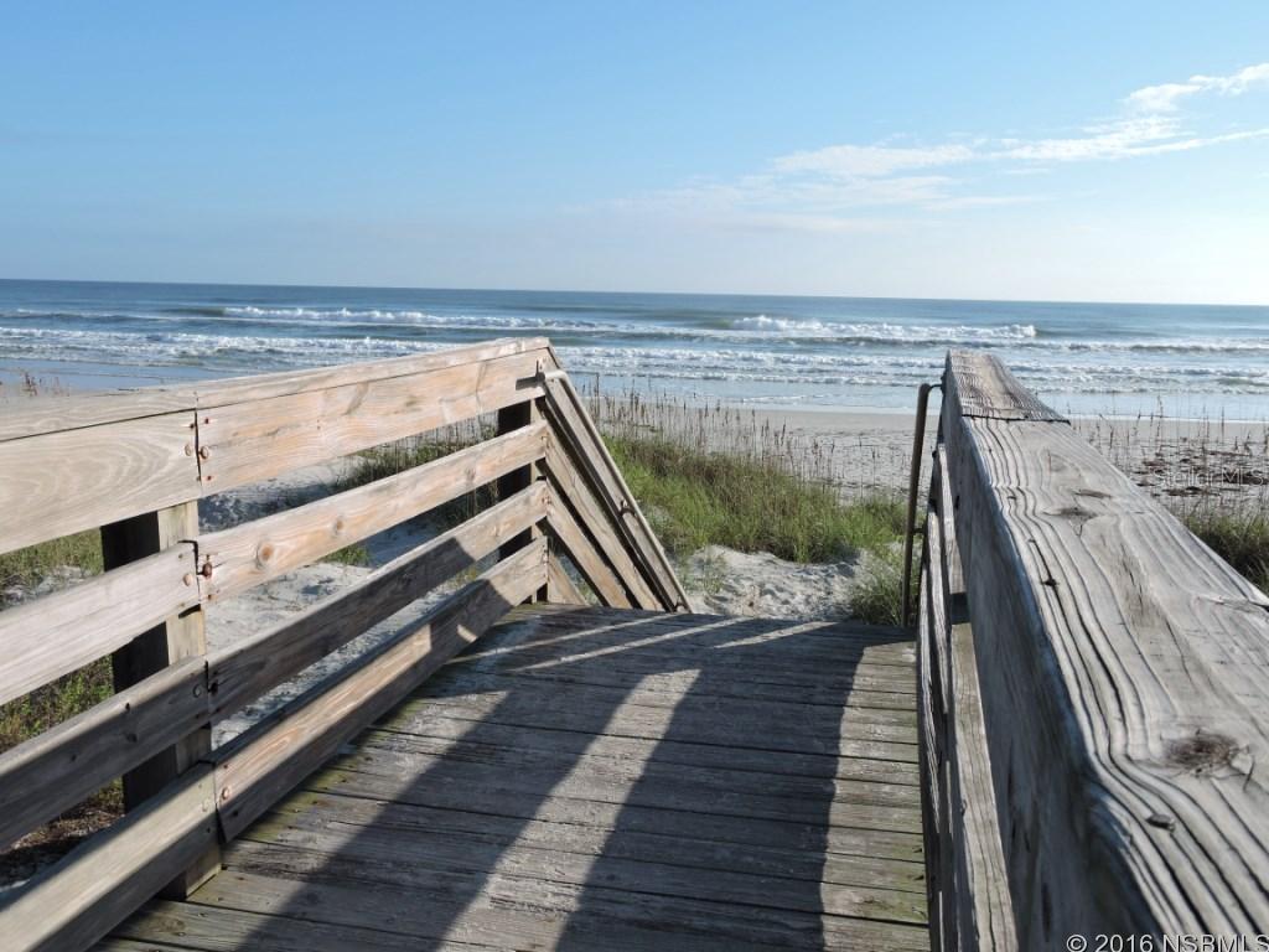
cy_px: 476
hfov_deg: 55.4
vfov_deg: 42.9
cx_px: 634
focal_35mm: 33
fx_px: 1210
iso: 100
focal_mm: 5.9
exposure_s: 1/1000
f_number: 3.6
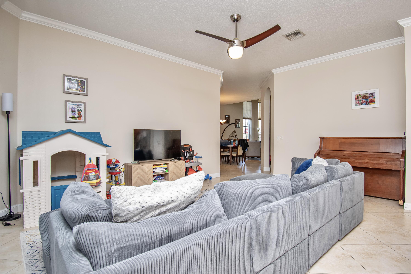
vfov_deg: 67.4
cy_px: 137
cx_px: 206
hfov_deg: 90.0
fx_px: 205
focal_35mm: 18
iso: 800
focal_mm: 12
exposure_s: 1/100
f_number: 4.8
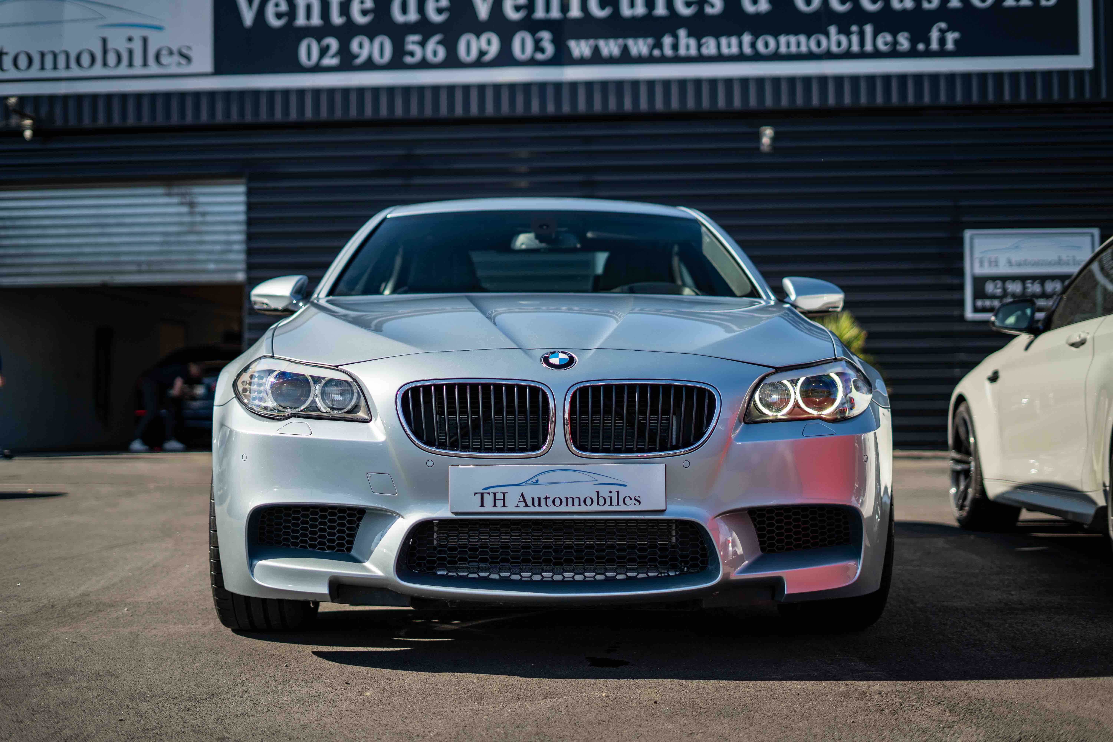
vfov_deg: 27.0
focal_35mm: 50
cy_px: 371
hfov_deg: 39.6
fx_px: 1546
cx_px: 556
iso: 100
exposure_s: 1/2500
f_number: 1.8
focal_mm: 50
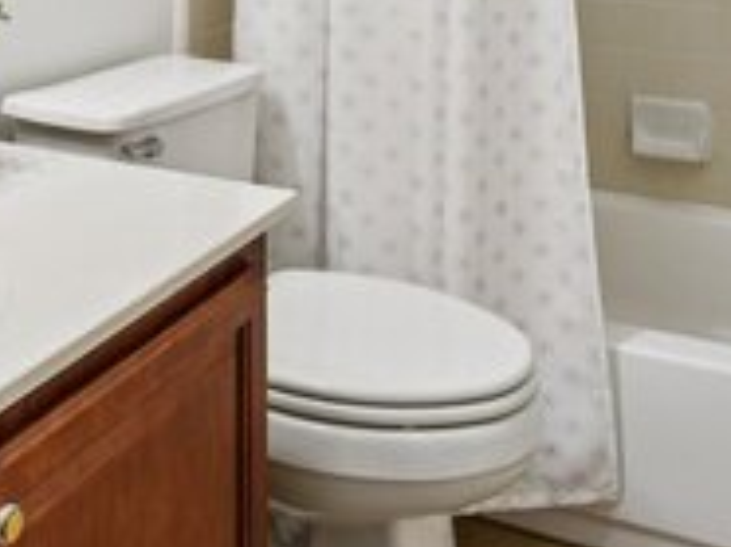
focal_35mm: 53
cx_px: 334
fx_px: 1118
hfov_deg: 36.2
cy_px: -187
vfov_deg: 23.8
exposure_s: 1/15
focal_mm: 16
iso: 560
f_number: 8
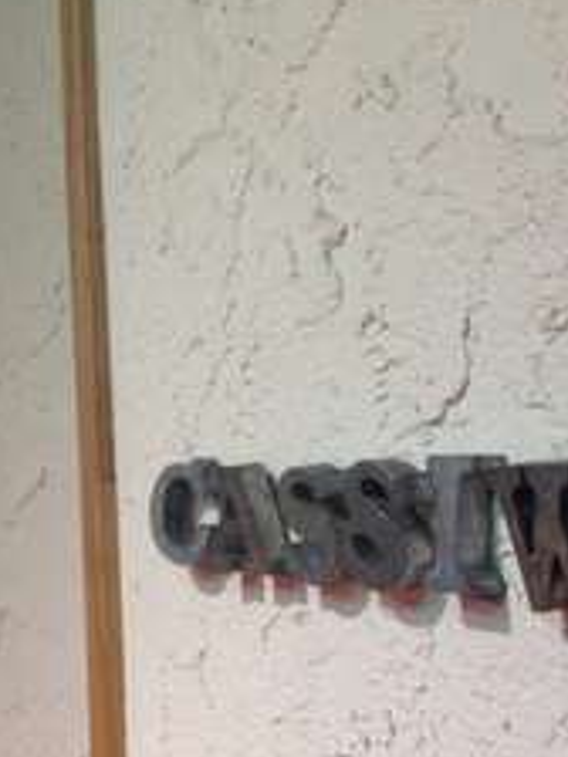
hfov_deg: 24.2
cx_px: 490
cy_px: 575
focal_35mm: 59
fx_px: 1291
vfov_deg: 32.1
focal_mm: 4.12
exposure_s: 1/20
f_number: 2.4
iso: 125
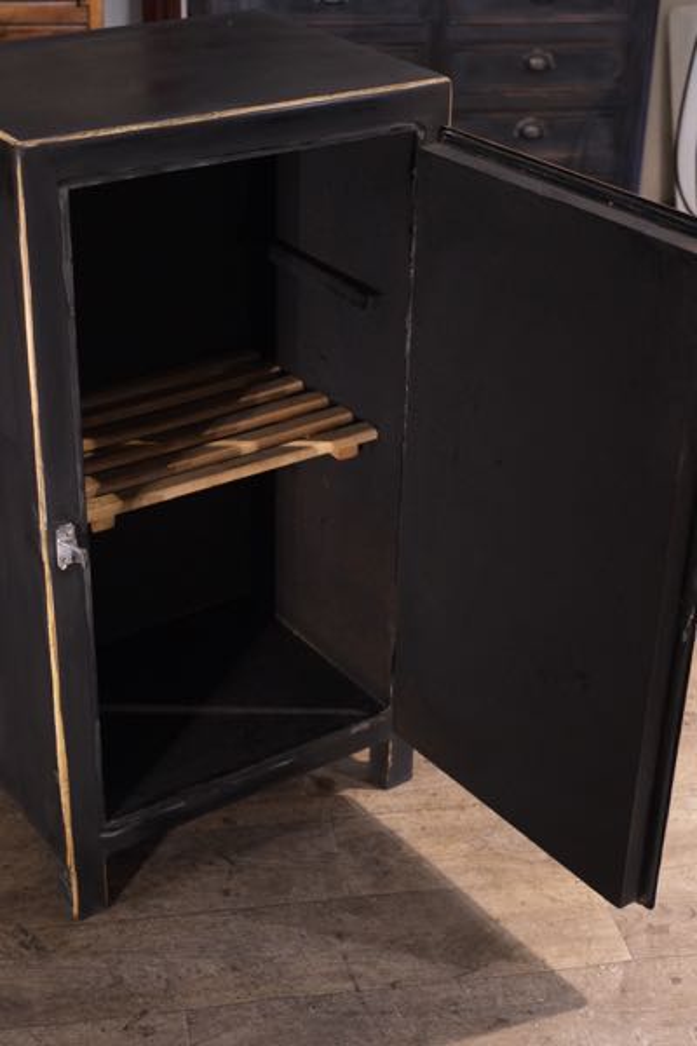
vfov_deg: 37.5
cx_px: 348
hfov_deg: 25.5
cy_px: 523
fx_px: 1539
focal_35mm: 53
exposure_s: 1/125
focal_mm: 35
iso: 2500
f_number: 3.6
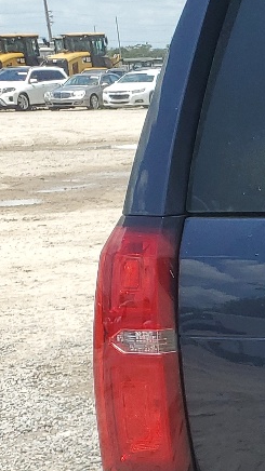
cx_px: 727
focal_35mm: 104
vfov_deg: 20.2
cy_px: 408
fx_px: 1300
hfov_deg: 9.7
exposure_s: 1/2500
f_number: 1.5
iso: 50
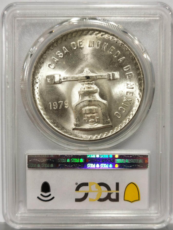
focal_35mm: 54
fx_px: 360
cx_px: 86
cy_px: 115
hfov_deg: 27.0
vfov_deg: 35.5
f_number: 16
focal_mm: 5.56
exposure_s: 1/100
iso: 80
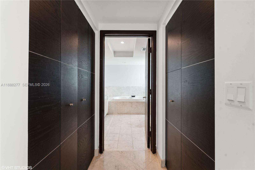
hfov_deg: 104.3
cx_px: 128
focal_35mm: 14
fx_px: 99
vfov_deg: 81.2
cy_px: 85
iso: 200
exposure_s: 1/10
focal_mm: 14
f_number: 9
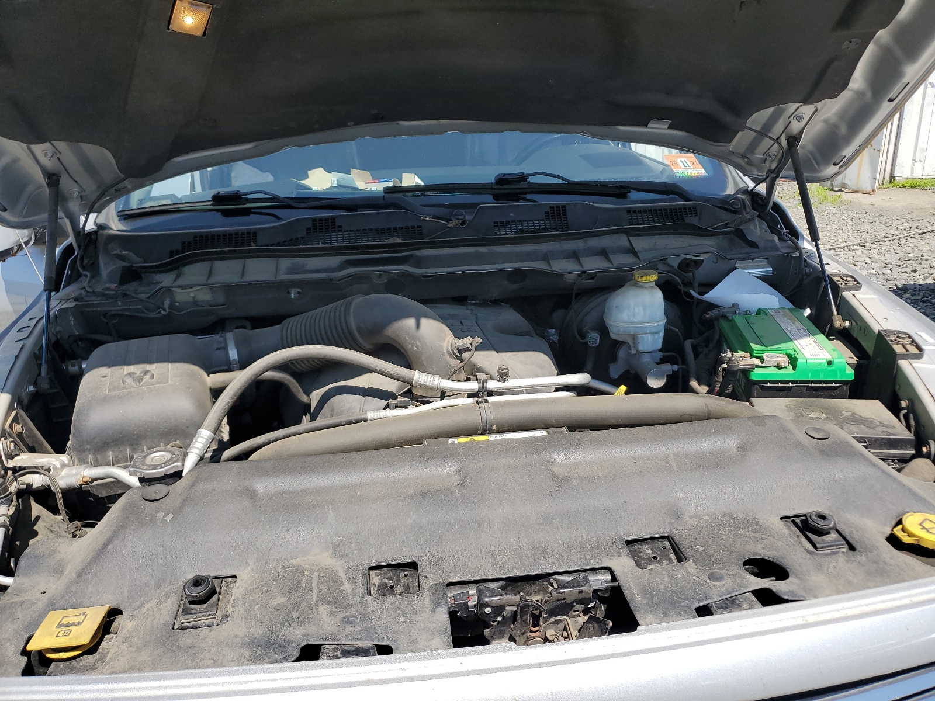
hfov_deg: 67.3
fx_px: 702
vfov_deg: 53.1
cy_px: 350
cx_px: 468
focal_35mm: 26
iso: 50
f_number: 1.5
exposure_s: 1/2500
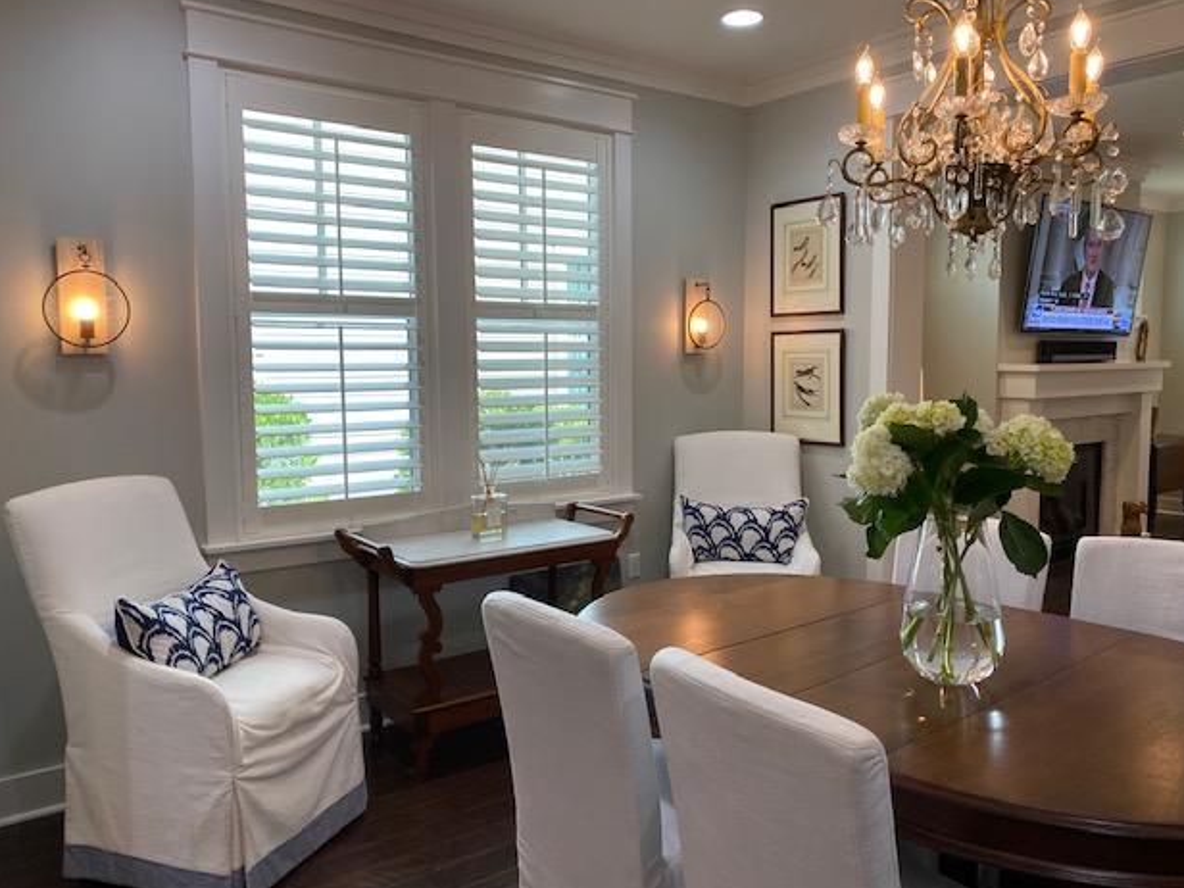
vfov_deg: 51.4
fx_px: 924
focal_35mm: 27
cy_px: 440
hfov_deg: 65.3
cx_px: 609
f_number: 1.8
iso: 100
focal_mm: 4.25
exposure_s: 1/120
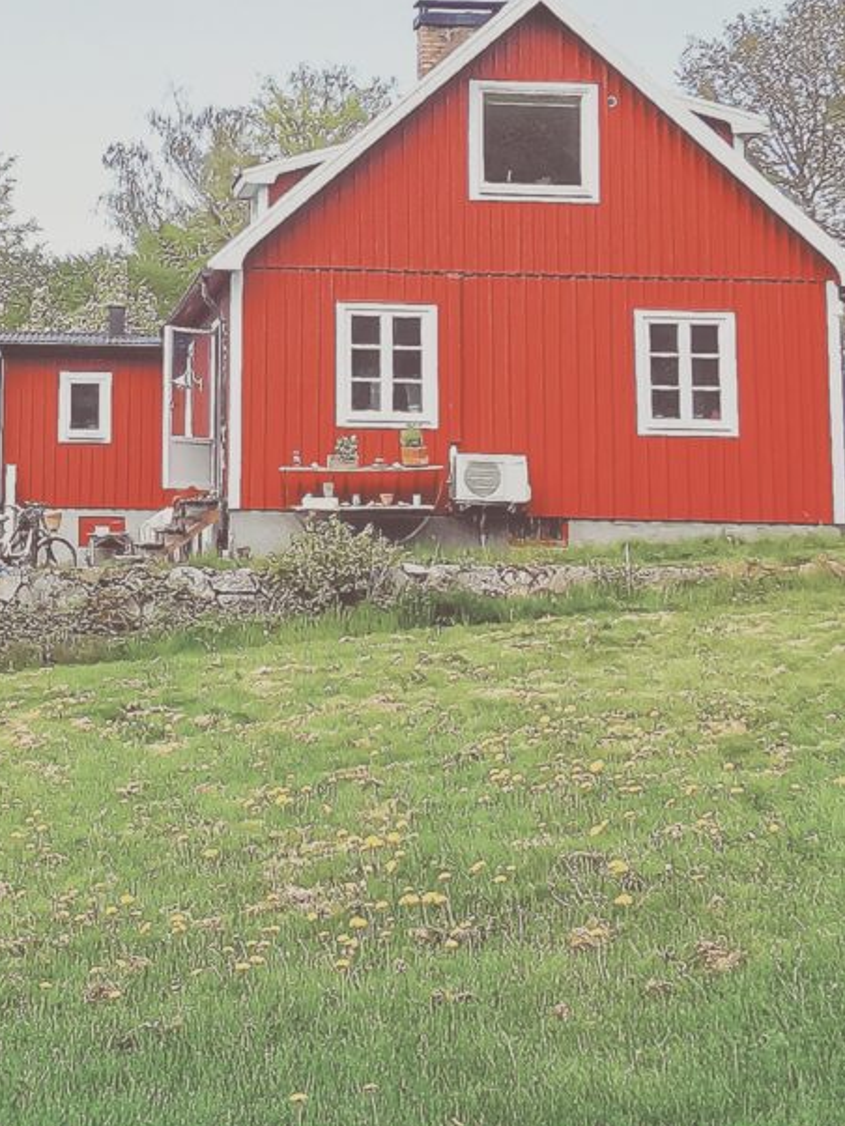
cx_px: 129
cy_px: 165
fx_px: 2212
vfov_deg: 27.7
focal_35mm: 68
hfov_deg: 21.3
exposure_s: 1/446
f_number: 2.2
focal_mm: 2.35
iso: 50
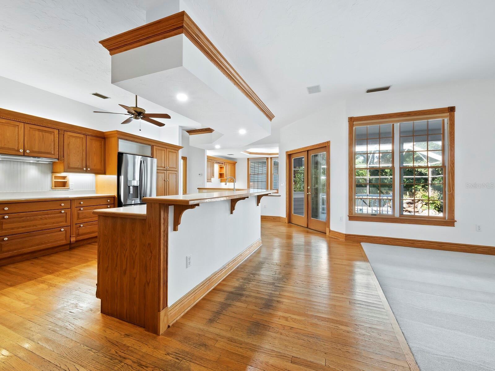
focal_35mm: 14
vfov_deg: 85.7
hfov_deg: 102.1
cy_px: 186
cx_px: 248
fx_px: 200
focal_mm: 7
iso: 400
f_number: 11
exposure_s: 1/2
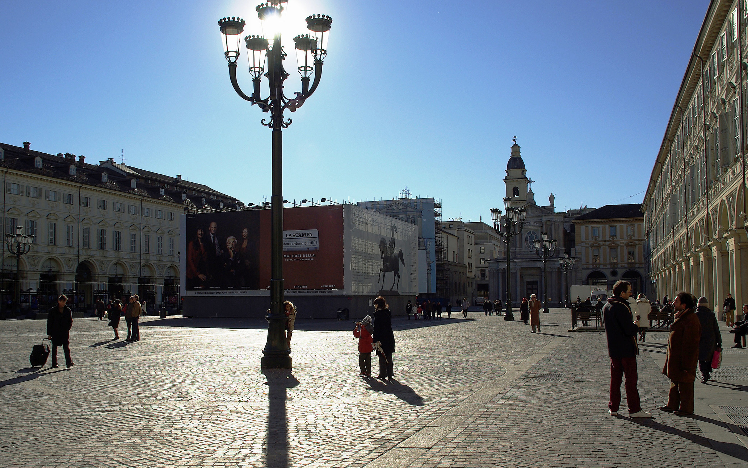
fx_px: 652
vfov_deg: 39.4
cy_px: 255
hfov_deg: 59.6
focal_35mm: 32
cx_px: 340
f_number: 8
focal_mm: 18
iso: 100
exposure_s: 1/400
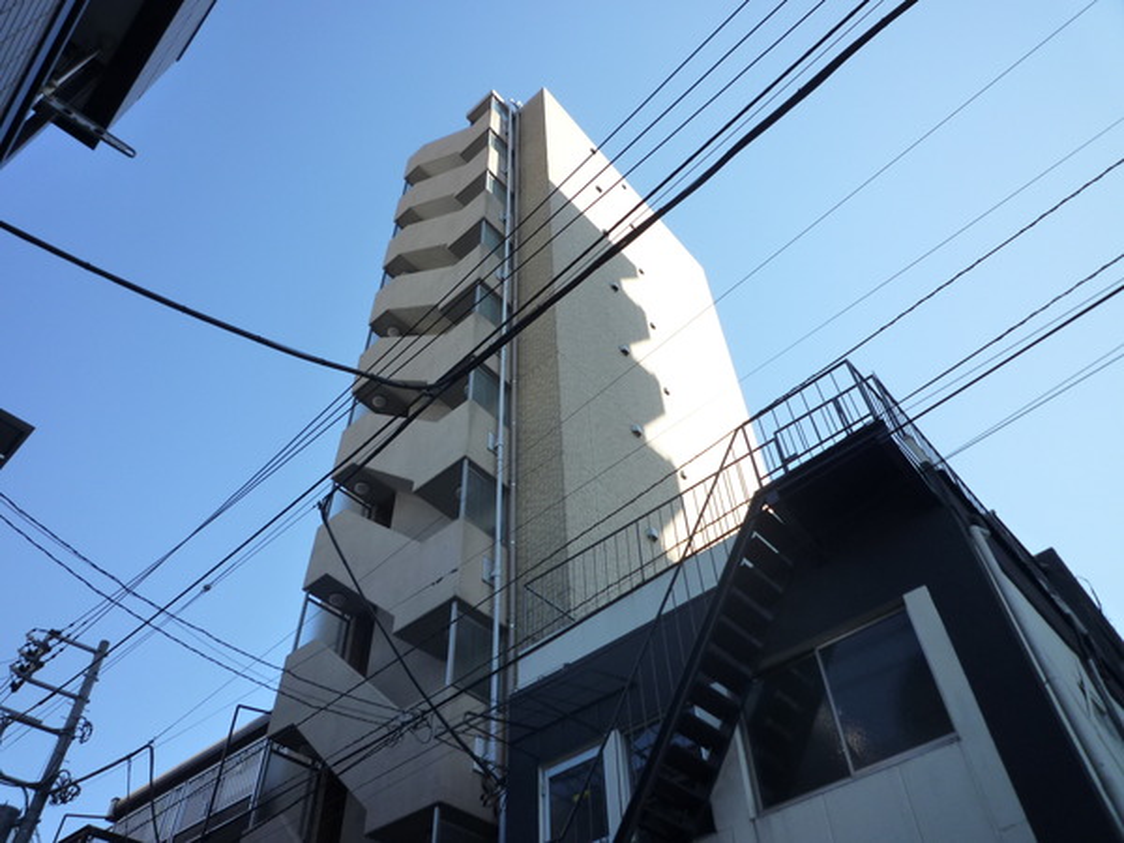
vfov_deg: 54.9
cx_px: 562
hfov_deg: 69.4
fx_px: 812
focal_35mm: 25
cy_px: 422
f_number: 2.8
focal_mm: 4.4
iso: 125
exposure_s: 1/400
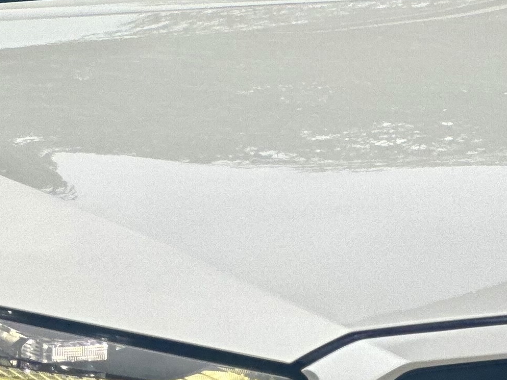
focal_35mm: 319
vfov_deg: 4.7
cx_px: -415
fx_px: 4673
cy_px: 38
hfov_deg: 6.1
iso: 64
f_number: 2.8
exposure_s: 1/110
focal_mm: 9
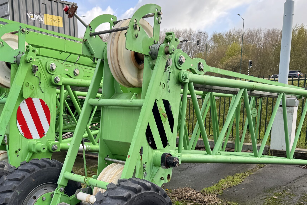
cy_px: 150
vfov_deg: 35.2
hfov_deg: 51.4
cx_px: 118
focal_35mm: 37
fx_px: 315
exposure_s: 1/832
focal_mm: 6.76
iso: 80
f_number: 1.78
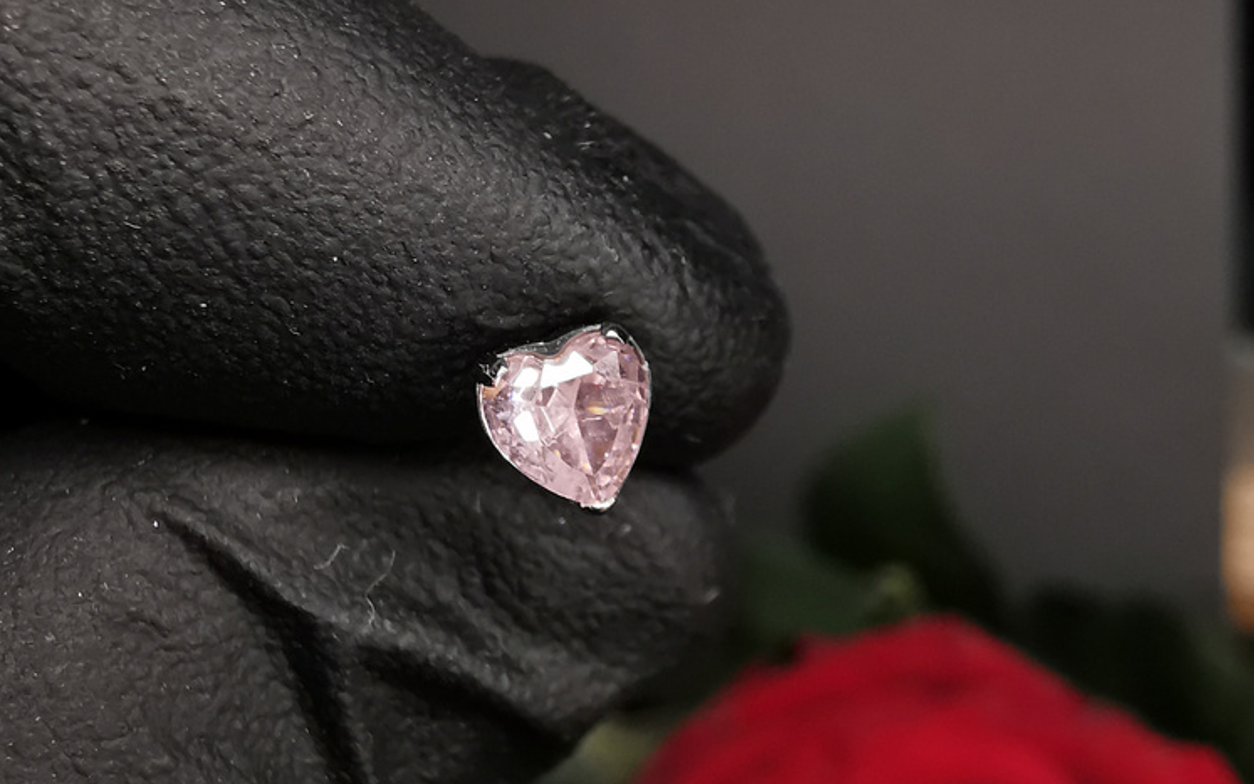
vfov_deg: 29.2
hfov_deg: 45.3
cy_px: 413
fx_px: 1504
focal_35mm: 44
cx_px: 628
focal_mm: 2.35
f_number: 2.2
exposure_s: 1/50
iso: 80
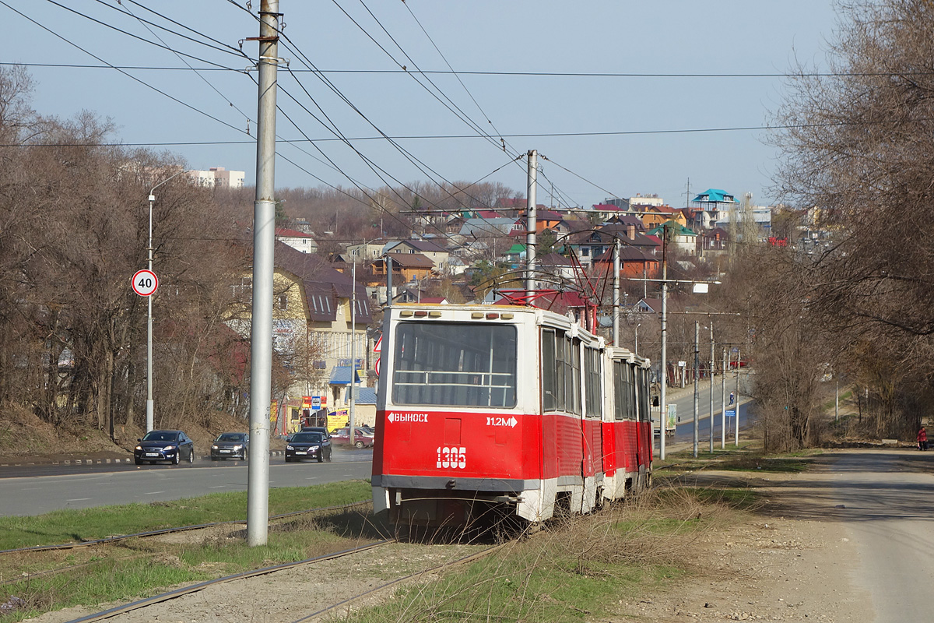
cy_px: 312
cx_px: 467
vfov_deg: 14.3
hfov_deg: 21.2
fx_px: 2490
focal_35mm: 96
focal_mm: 35.62
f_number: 7.1
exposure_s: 1/500
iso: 125
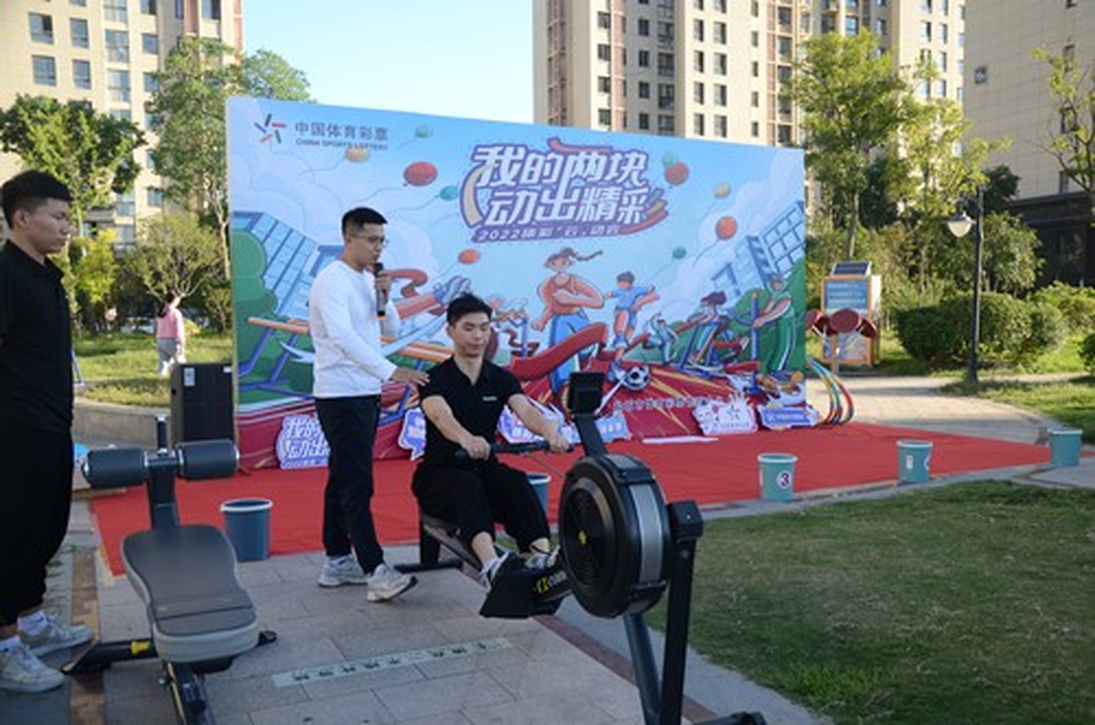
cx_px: 548
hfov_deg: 57.3
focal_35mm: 33
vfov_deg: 39.8
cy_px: 362
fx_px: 1002
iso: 200
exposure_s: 1/250
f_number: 5
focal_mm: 22
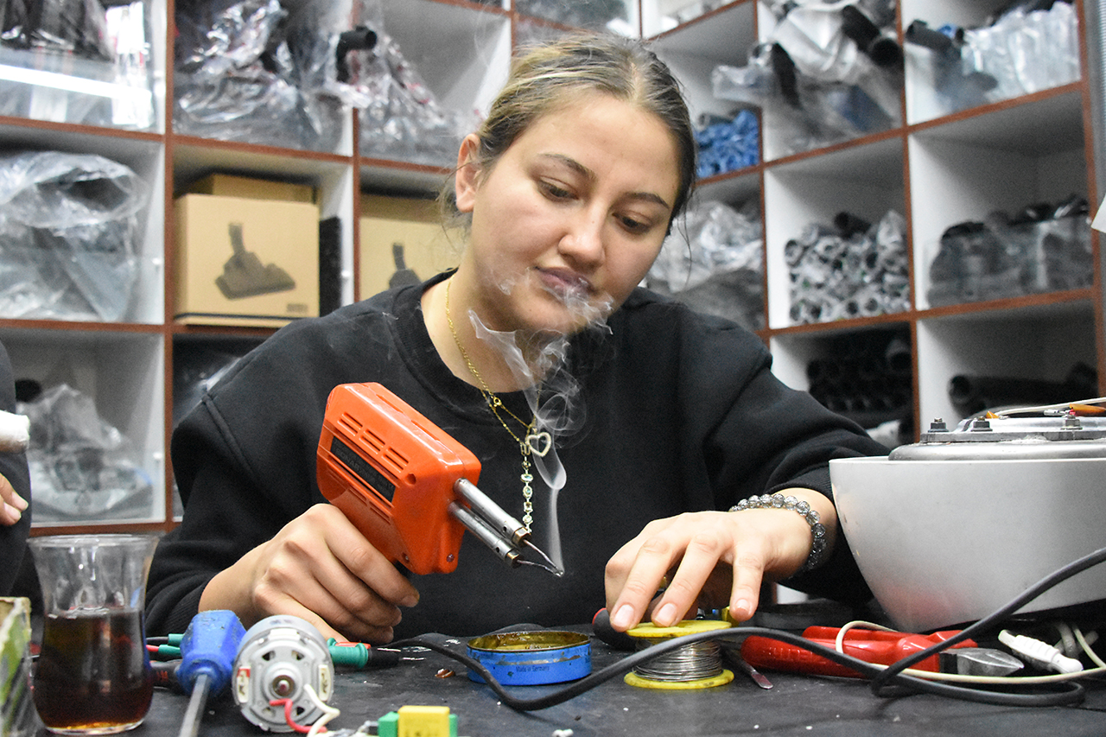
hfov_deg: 46.4
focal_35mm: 42
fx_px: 1290
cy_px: 368
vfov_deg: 31.9
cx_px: 553
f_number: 5.6
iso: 16000
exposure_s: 1/320
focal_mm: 28
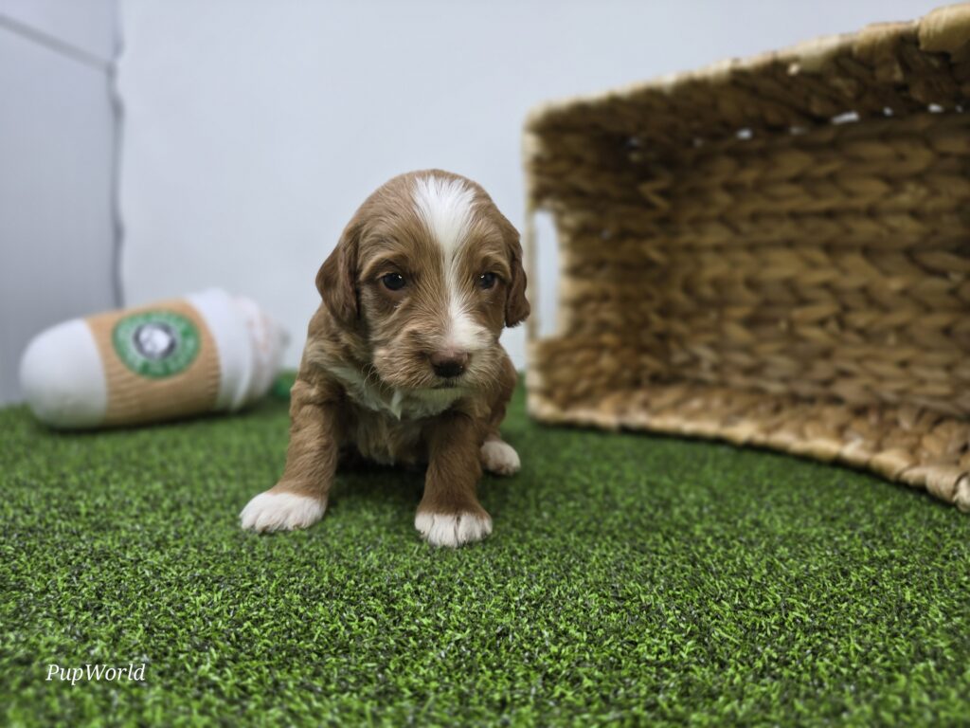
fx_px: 644
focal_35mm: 23
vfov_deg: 58.9
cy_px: 364
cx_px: 485
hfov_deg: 73.9
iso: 64
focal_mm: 6.3
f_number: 1.7
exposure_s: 1/120
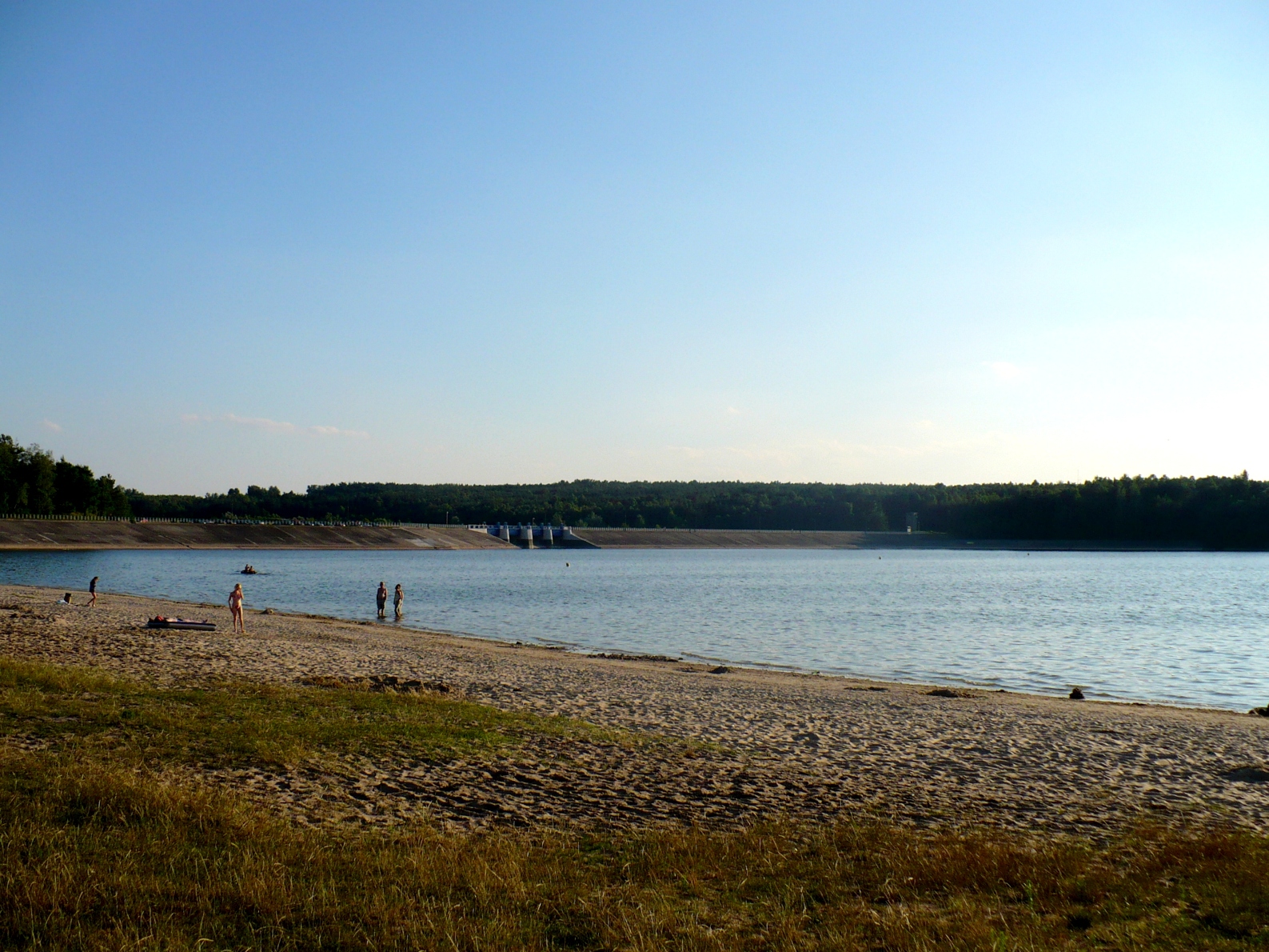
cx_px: 634
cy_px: 476
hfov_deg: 50.1
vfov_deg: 38.7
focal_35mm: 37
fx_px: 1356
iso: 100
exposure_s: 1/250
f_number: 8
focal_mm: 6.1
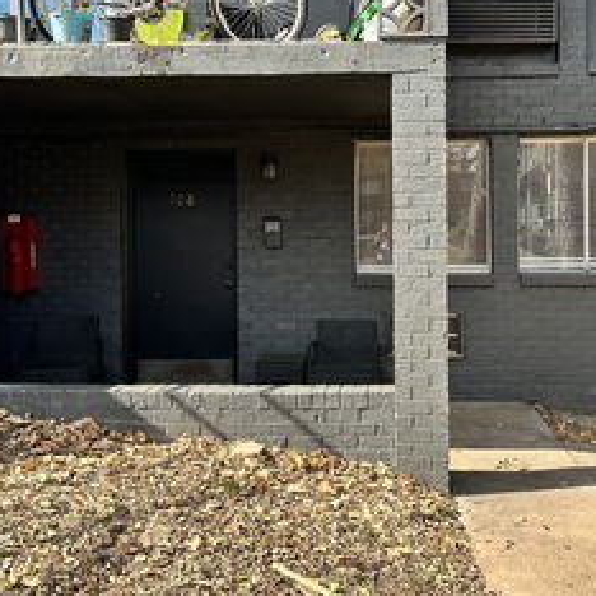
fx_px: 818
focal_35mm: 42
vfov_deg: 39.8
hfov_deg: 39.8
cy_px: 229
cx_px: 365
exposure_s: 1/705
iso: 50
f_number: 1.5
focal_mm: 5.7
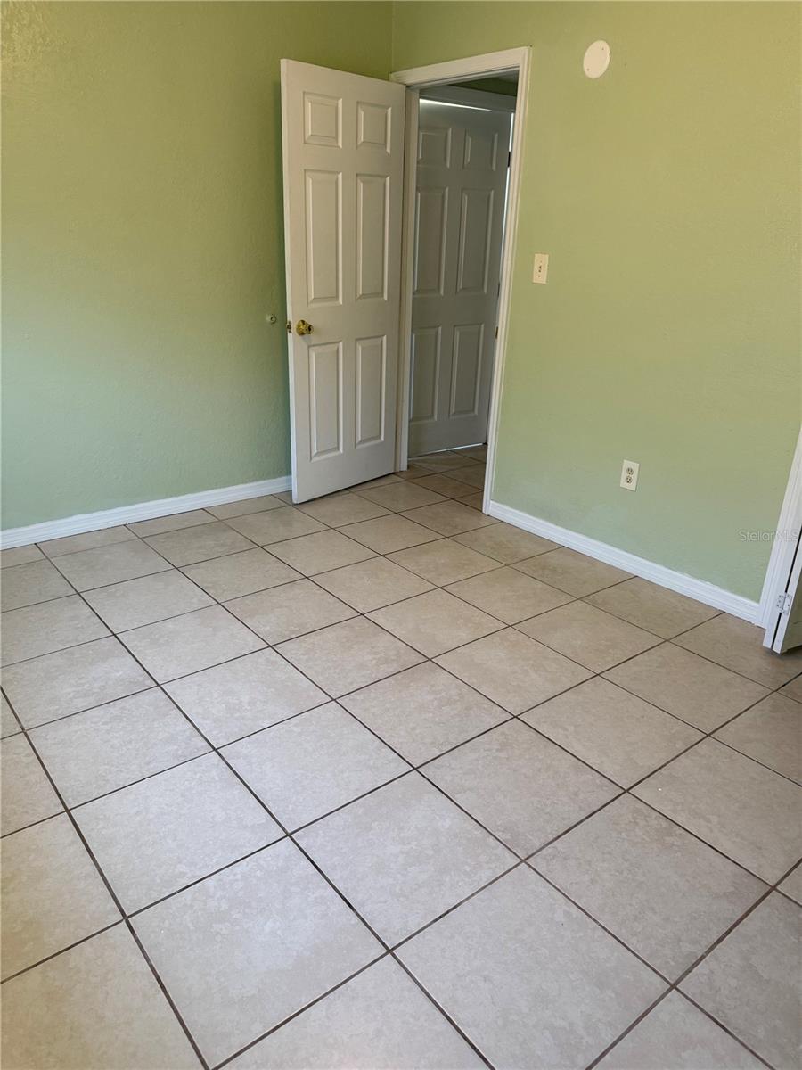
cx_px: 401
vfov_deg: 71.6
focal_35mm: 24
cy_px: 535
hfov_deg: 56.8
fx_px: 741
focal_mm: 6.76
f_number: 1.78
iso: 200
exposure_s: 1/60
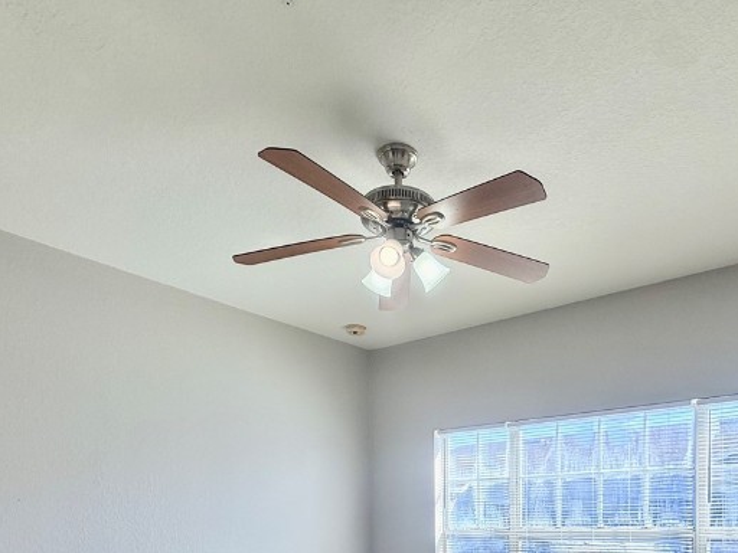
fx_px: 597
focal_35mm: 28
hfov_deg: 62.4
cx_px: 470
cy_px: 530
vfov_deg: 43.8
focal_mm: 2.22
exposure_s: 1/136
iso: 32
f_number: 2.2
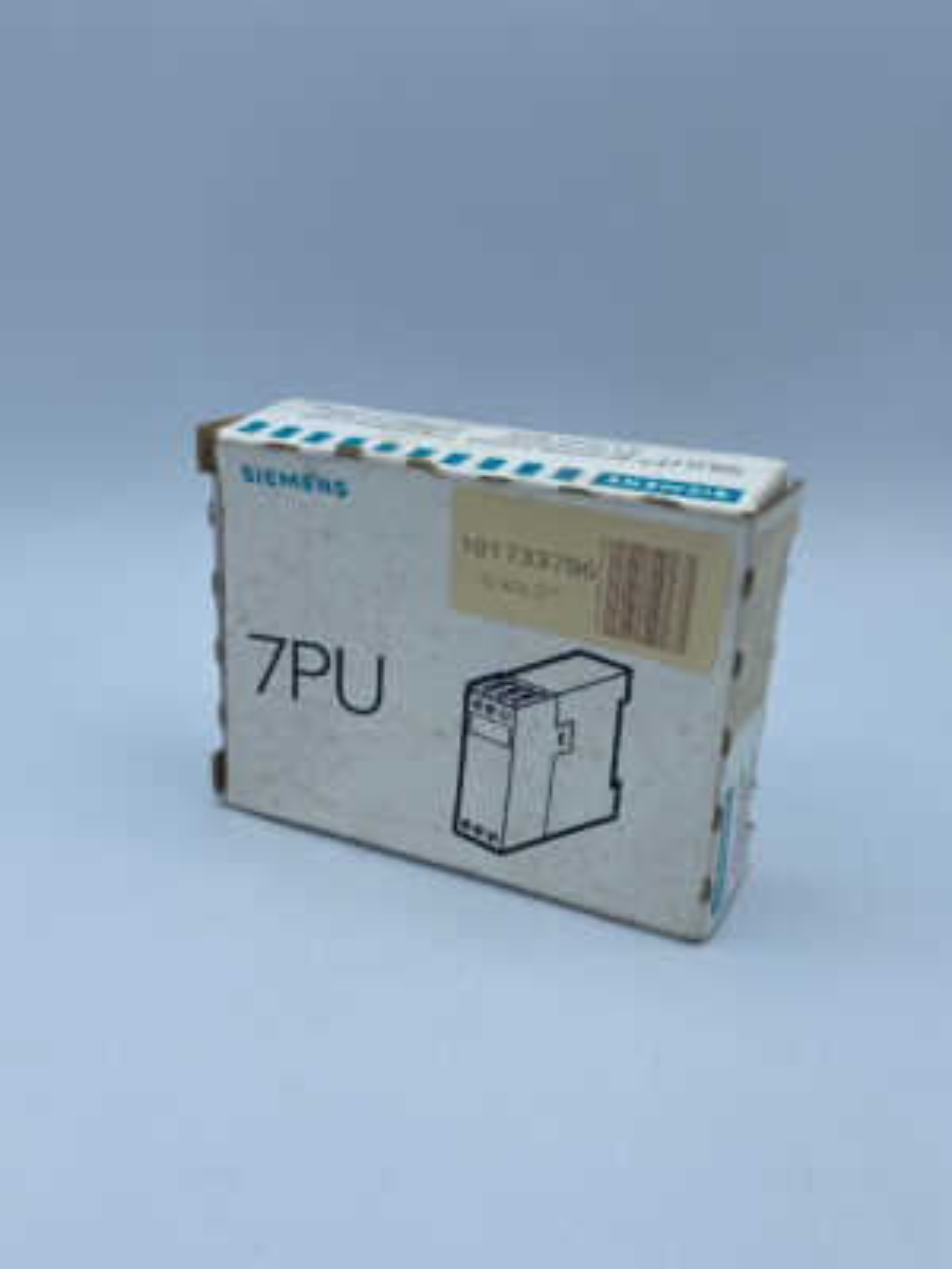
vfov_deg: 67.3
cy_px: 634
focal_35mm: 26
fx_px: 953
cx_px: 476
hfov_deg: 53.1
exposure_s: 1/1565
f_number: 1.8
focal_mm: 4.25
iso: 32
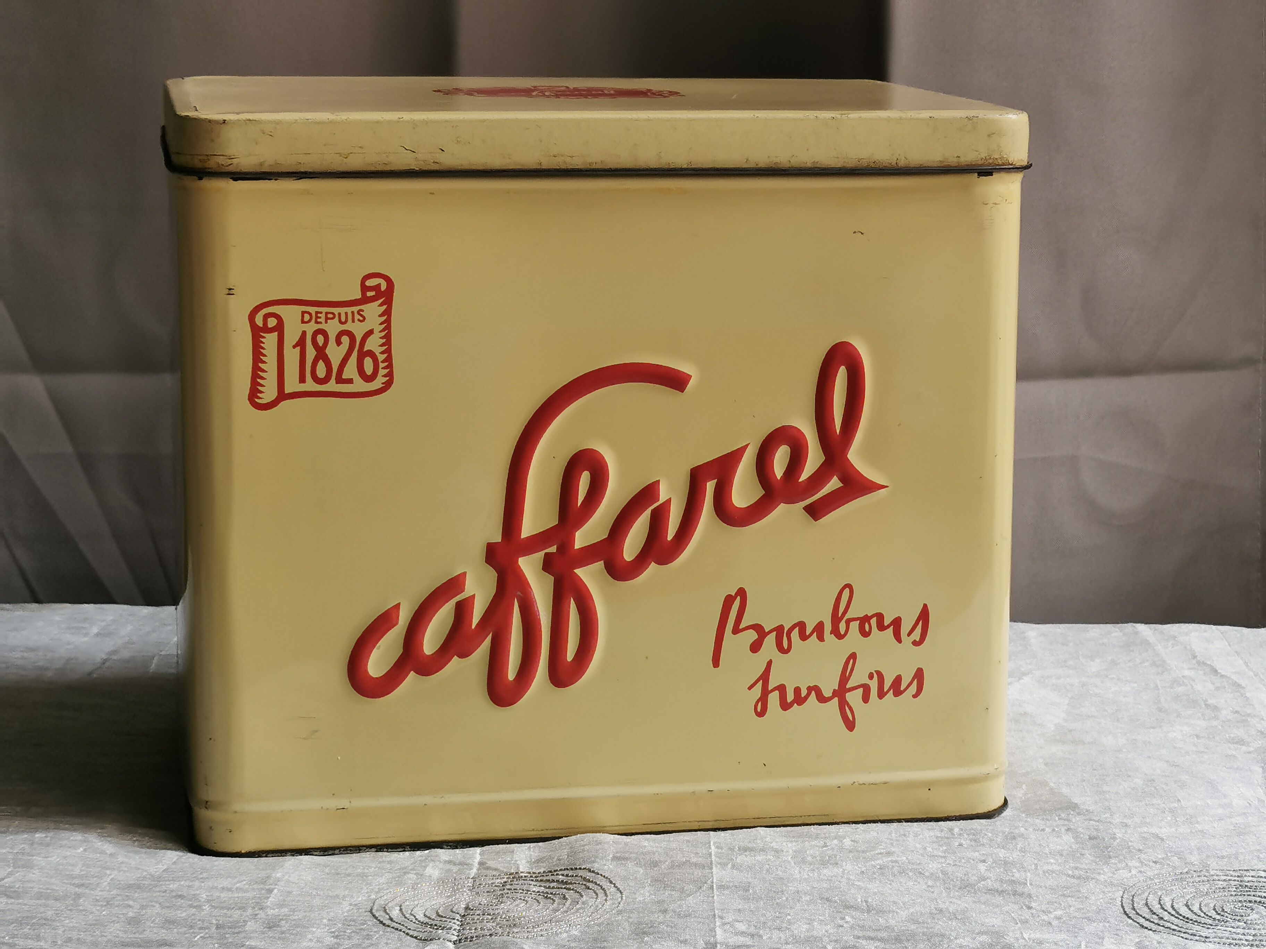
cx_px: 633
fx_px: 2780
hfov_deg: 25.7
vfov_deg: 19.4
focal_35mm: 76
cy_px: 474
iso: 80
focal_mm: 5.58
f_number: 1.8
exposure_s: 1/100
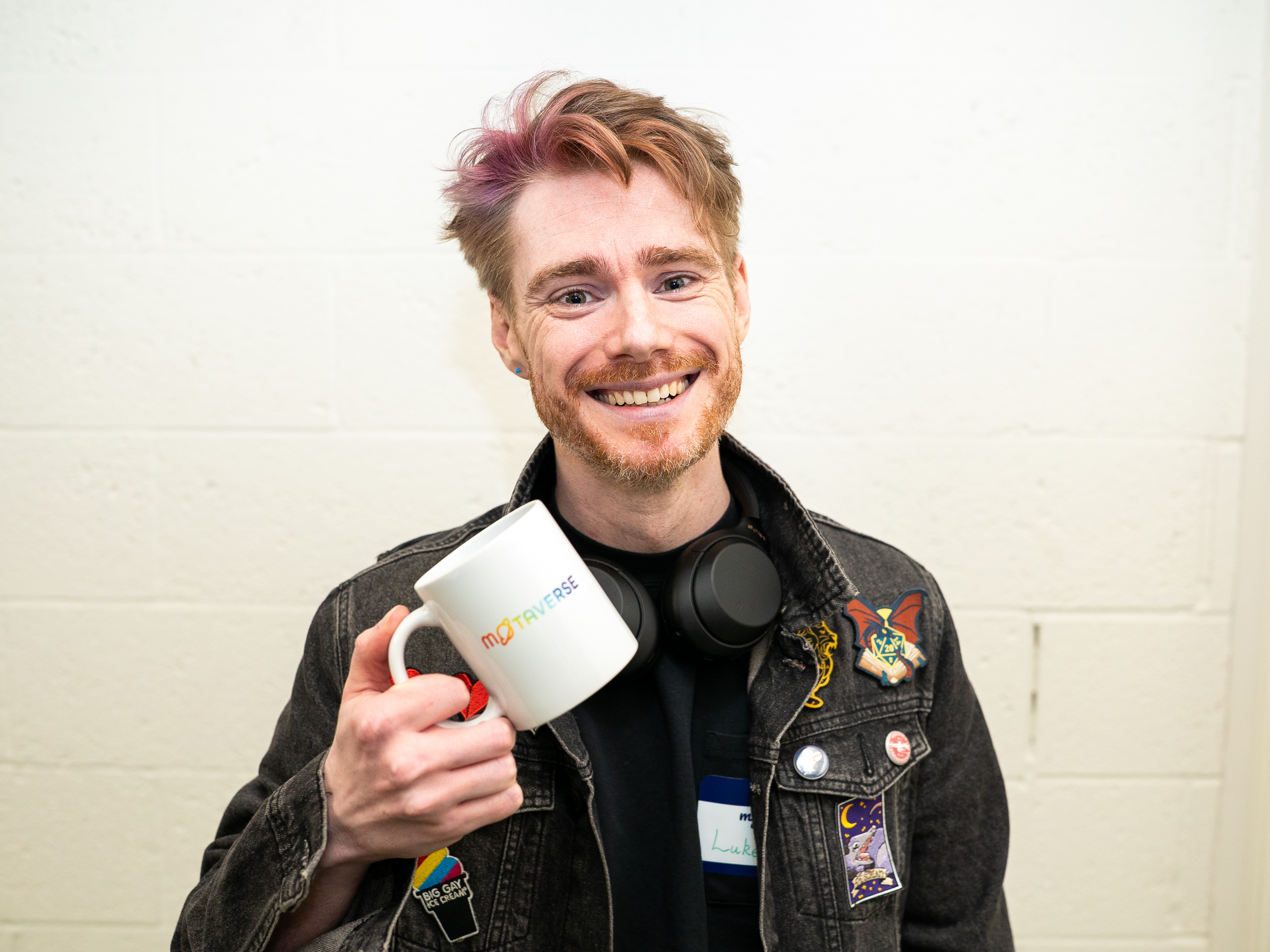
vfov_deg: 36.8
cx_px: 613
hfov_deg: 47.9
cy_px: 487
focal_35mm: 39
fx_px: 1431
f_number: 3.2
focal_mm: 35
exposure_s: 1/125
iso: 2000
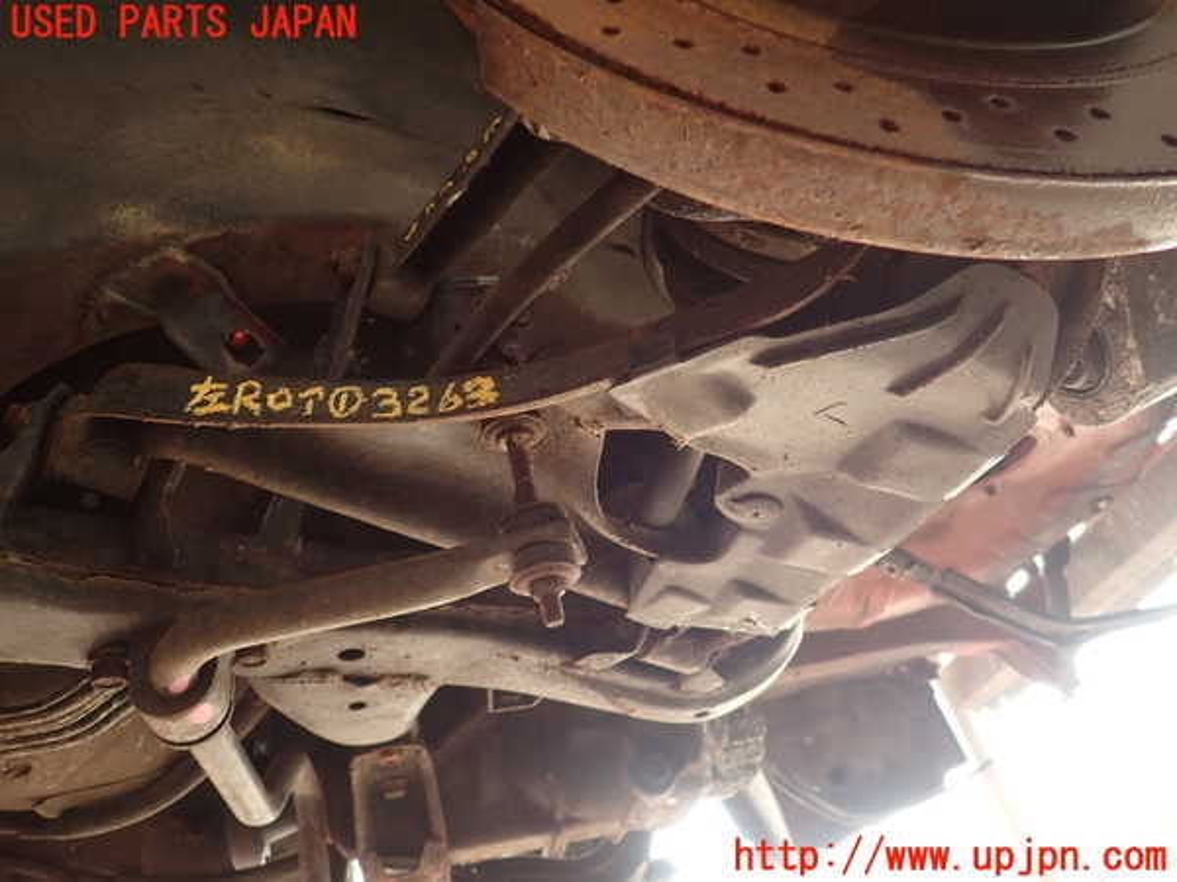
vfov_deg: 54.9
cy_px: 441
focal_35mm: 25
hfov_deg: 69.4
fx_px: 850
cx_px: 588
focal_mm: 4.5
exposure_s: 1/50
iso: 200
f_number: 2
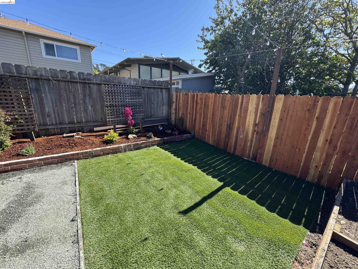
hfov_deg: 102.1
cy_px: 134
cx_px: 179
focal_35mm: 14
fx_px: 145
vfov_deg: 85.7
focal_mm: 2.22
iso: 40
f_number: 2.2
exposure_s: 1/349
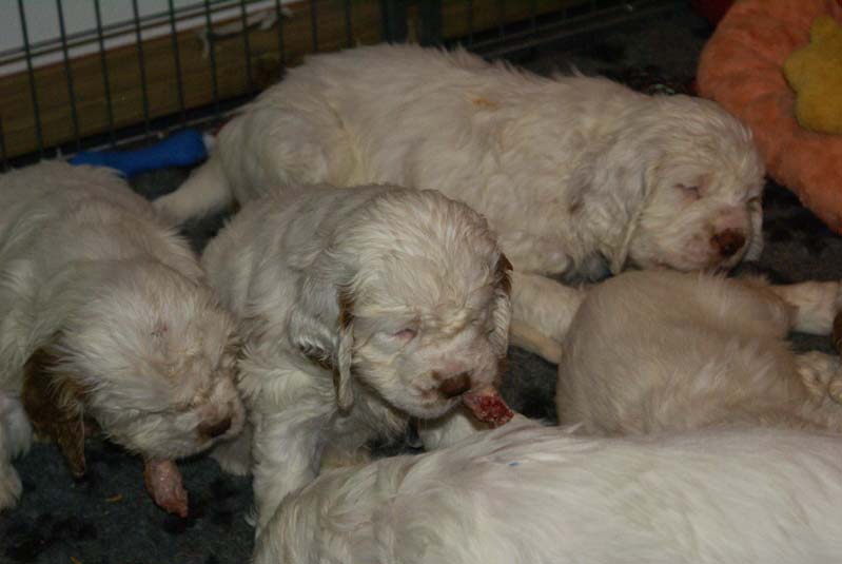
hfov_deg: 22.6
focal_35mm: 90
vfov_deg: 15.2
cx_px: 421
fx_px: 2108
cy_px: 282
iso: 400
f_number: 5.6
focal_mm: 60
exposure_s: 1/100
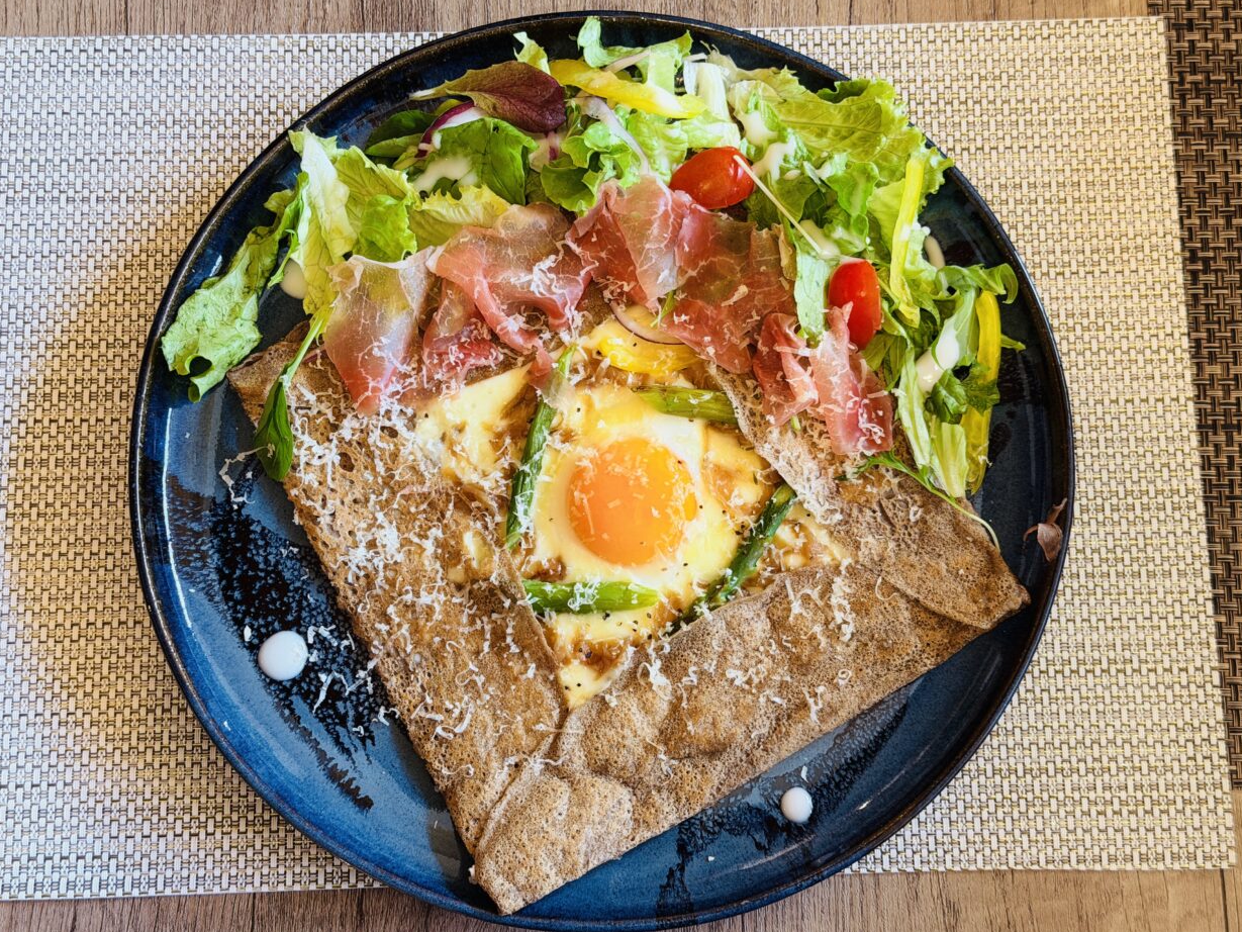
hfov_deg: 38.2
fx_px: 1794
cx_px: 640
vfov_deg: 29.1
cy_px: 460
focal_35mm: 50
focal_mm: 6.76
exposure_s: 1/60
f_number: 1.78
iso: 64
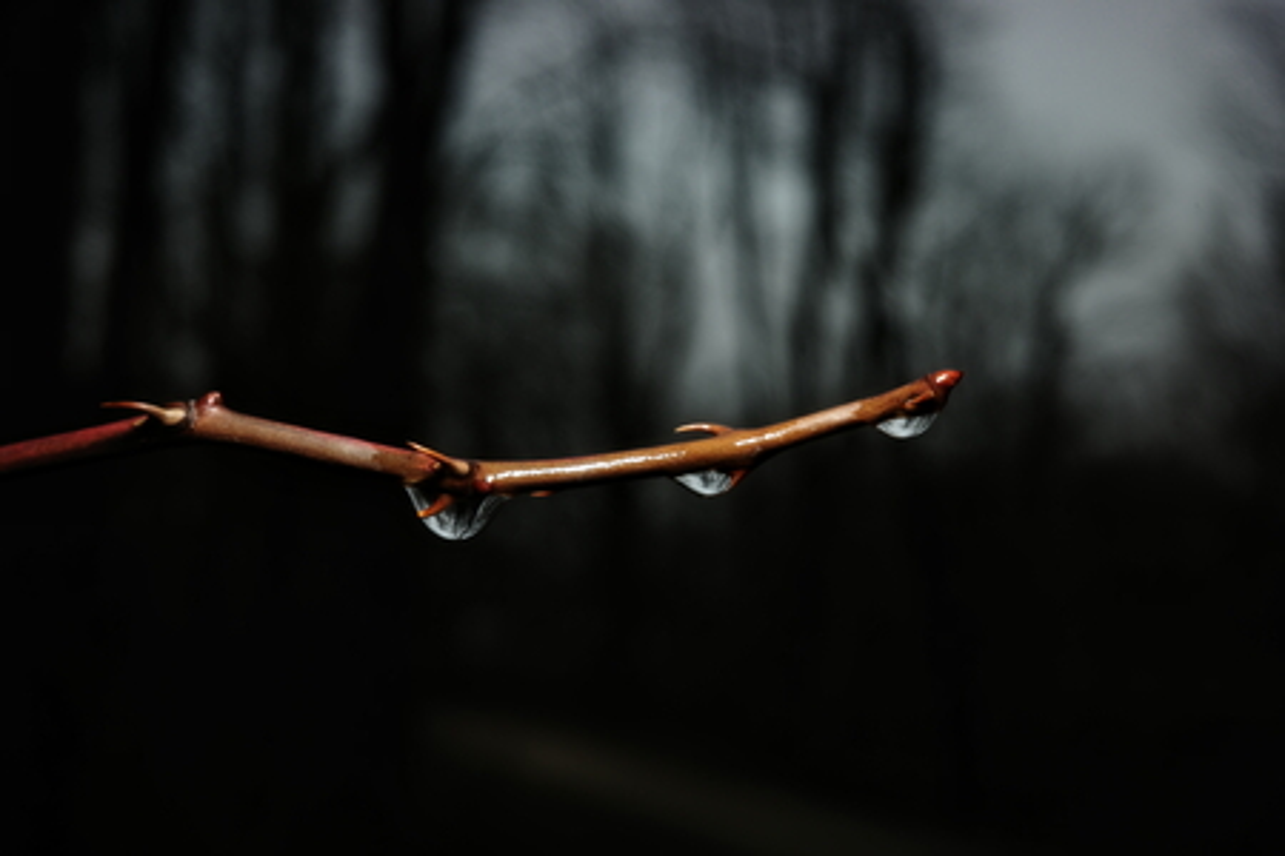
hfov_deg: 48.5
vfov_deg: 33.4
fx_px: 1428
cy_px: 428
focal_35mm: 40
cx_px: 642
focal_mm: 26
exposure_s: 1/200
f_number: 8
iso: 100
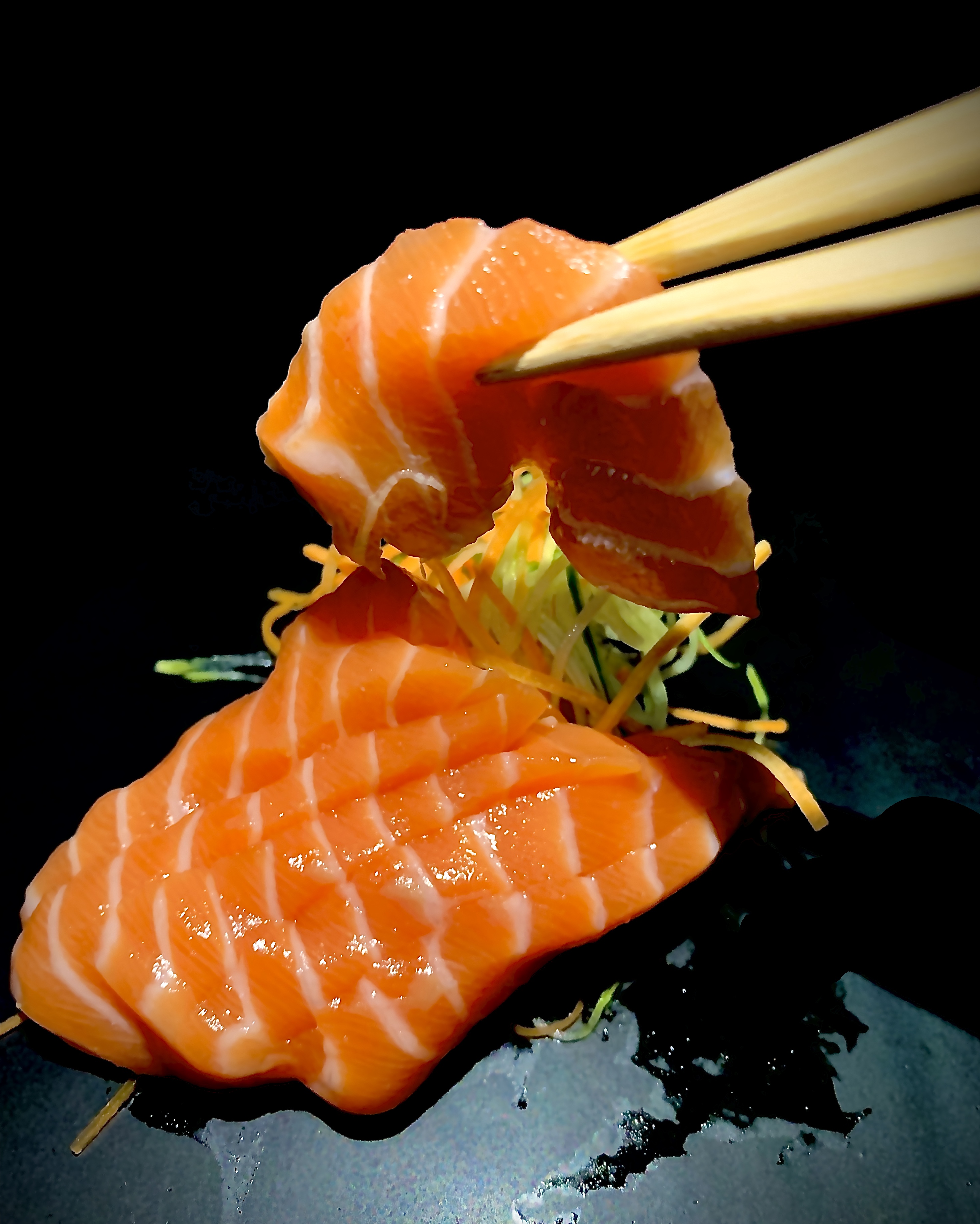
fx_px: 1015
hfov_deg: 51.5
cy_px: 671
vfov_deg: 62.1
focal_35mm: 28
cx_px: 505
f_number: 1.8
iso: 400
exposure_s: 1/49
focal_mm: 4.25
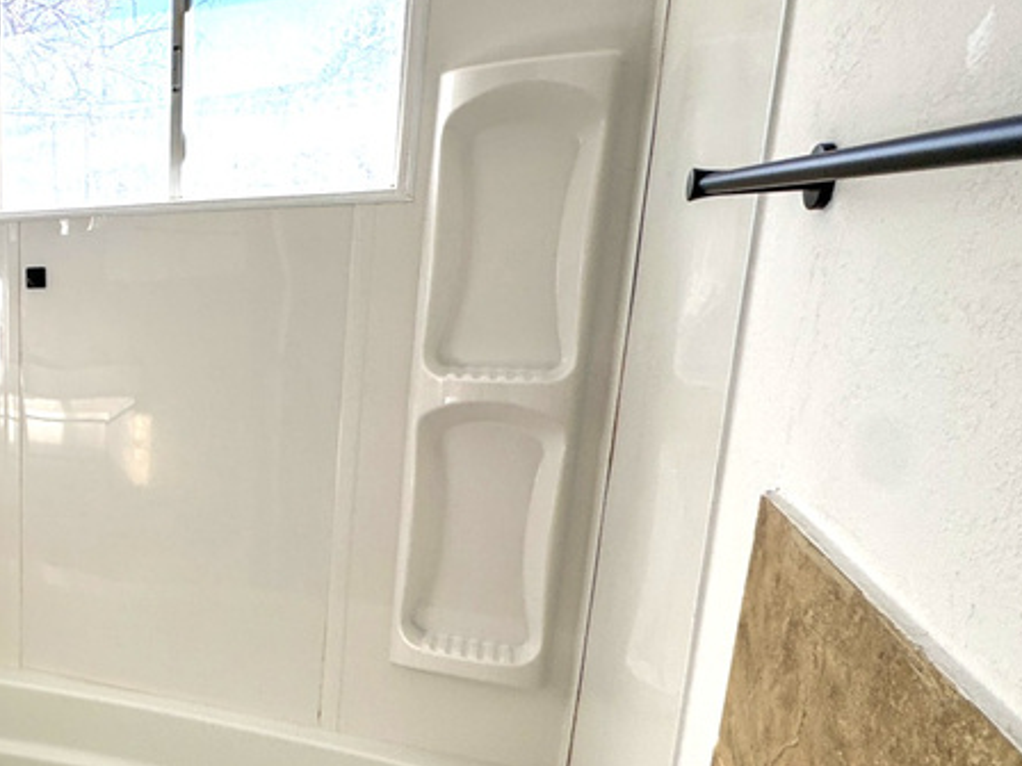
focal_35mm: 32
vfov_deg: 43.9
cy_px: 463
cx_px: -117
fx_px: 945
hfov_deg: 43.2
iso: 40
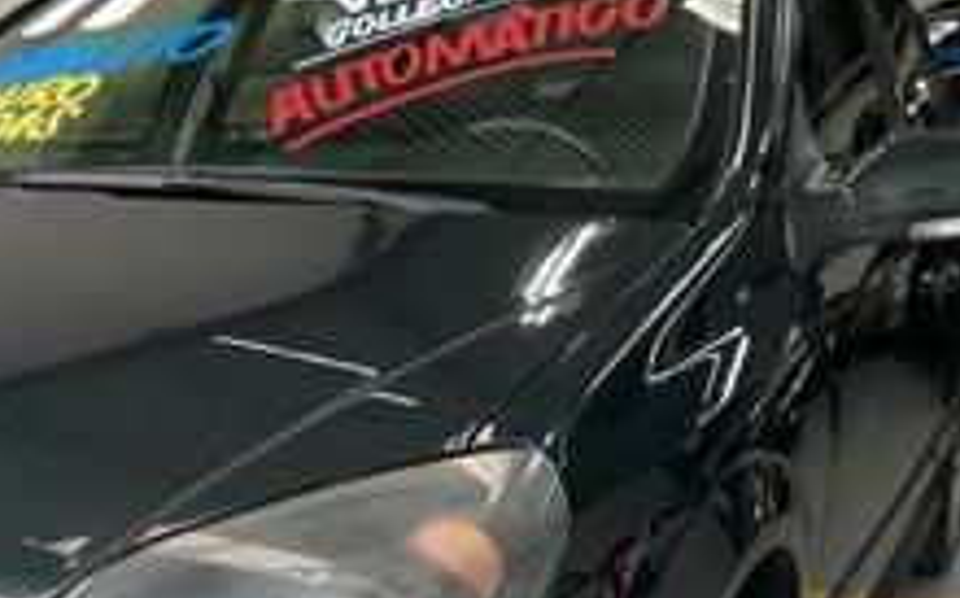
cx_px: 105
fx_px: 1542
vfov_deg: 21.1
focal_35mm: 59
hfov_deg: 32.9
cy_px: 611
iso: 32
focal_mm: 4.2
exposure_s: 1/246
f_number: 1.6
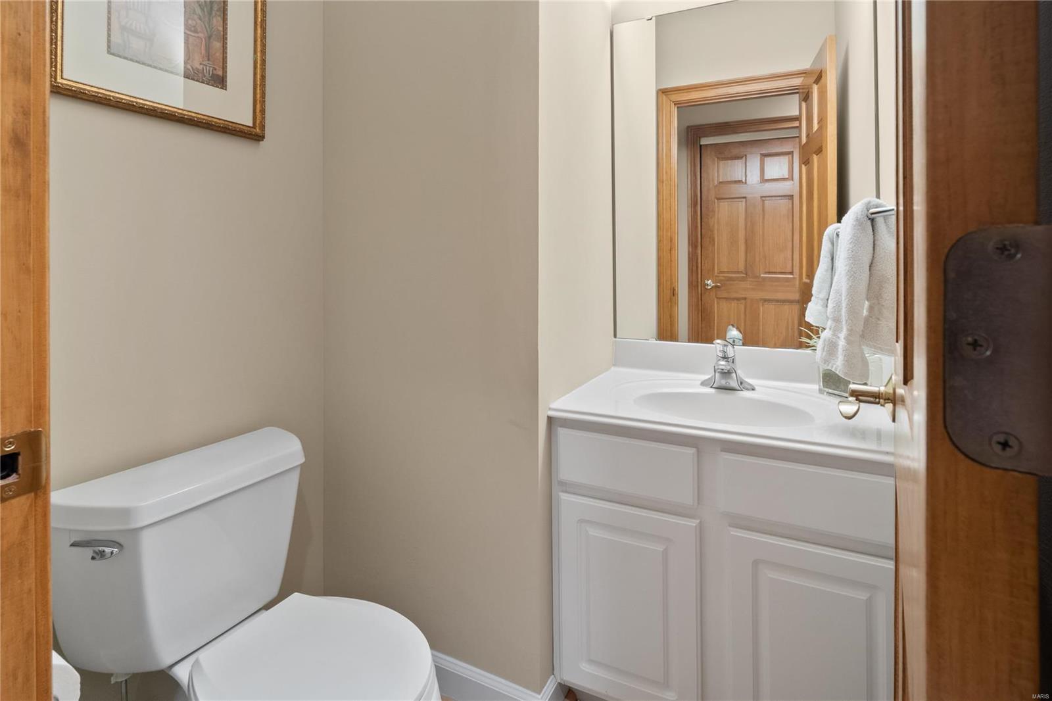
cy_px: 350
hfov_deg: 96.7
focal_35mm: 16
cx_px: 526
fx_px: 467
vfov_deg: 73.7
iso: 400
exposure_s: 1/1.25
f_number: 8
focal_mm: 8
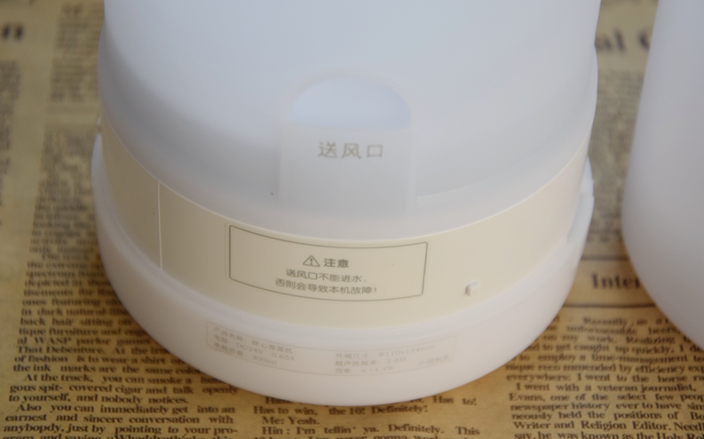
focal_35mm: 108
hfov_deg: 19.3
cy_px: 210
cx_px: 351
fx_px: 2071
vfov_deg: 12.1
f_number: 5.3
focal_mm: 70
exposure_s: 1/60
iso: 450
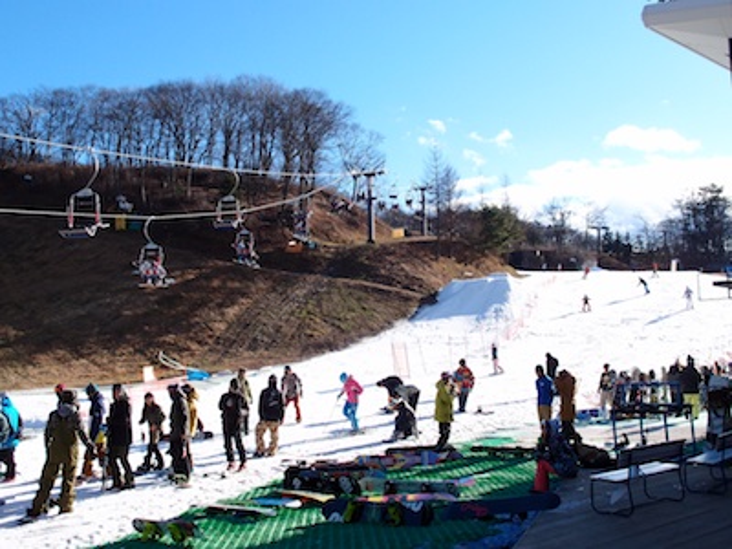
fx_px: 804
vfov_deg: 37.7
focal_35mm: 38
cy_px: 274
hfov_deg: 49.0
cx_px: 366
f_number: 4.5
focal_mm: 8.16
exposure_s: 1/500
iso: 100
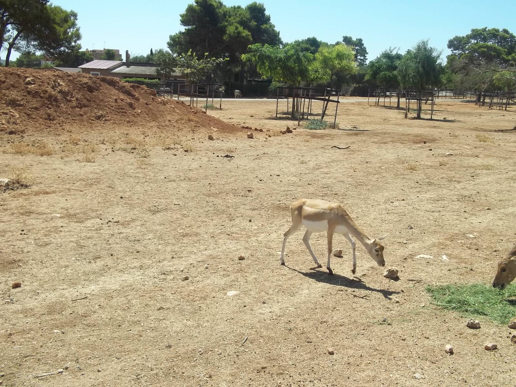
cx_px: 258
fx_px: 537
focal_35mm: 36
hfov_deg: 51.4
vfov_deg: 39.7
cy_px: 194
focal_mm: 6.5
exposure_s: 1/160
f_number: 8
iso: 64
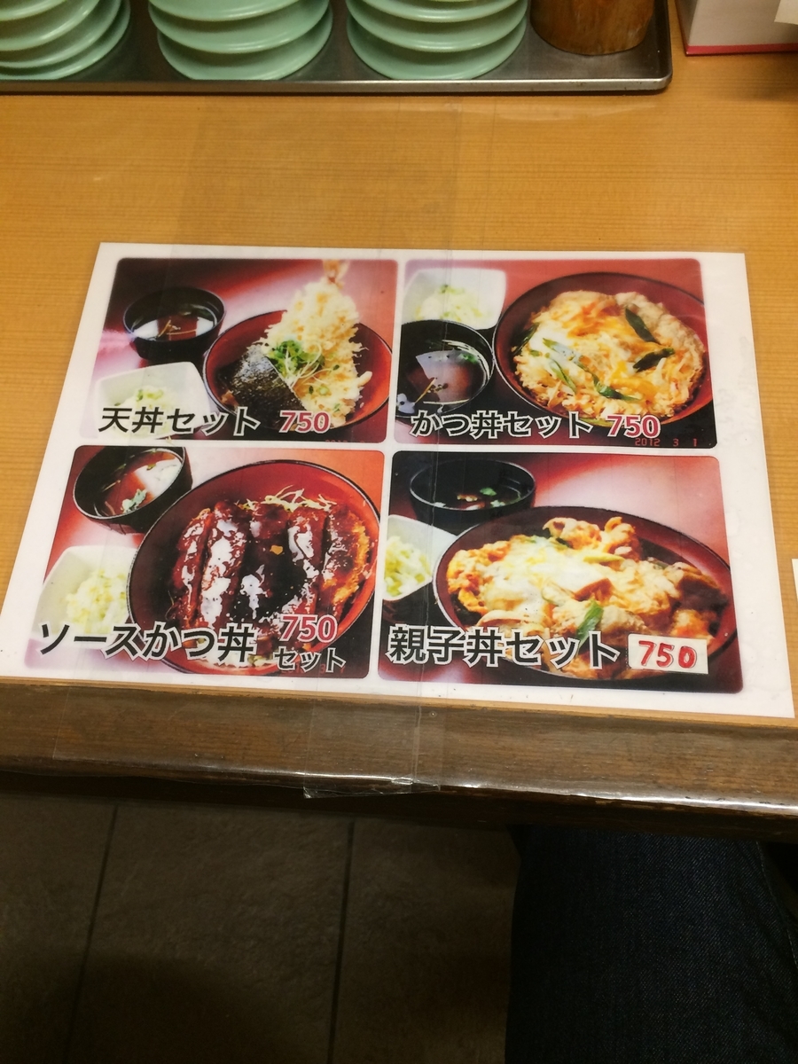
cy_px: 532
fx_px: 891
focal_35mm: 29
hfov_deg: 48.2
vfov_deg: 61.7
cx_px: 399
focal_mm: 4.15
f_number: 2.2
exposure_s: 1/30
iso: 80
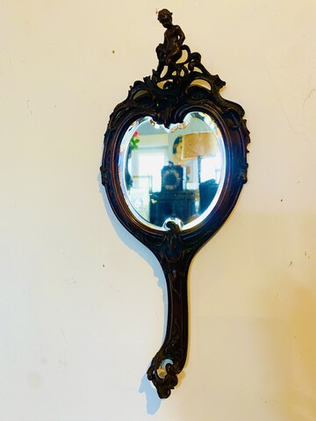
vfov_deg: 67.3
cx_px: 158
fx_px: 316
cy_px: 210
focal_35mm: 26
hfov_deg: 53.1
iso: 200
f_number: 1.8
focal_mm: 4.25
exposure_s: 1/50
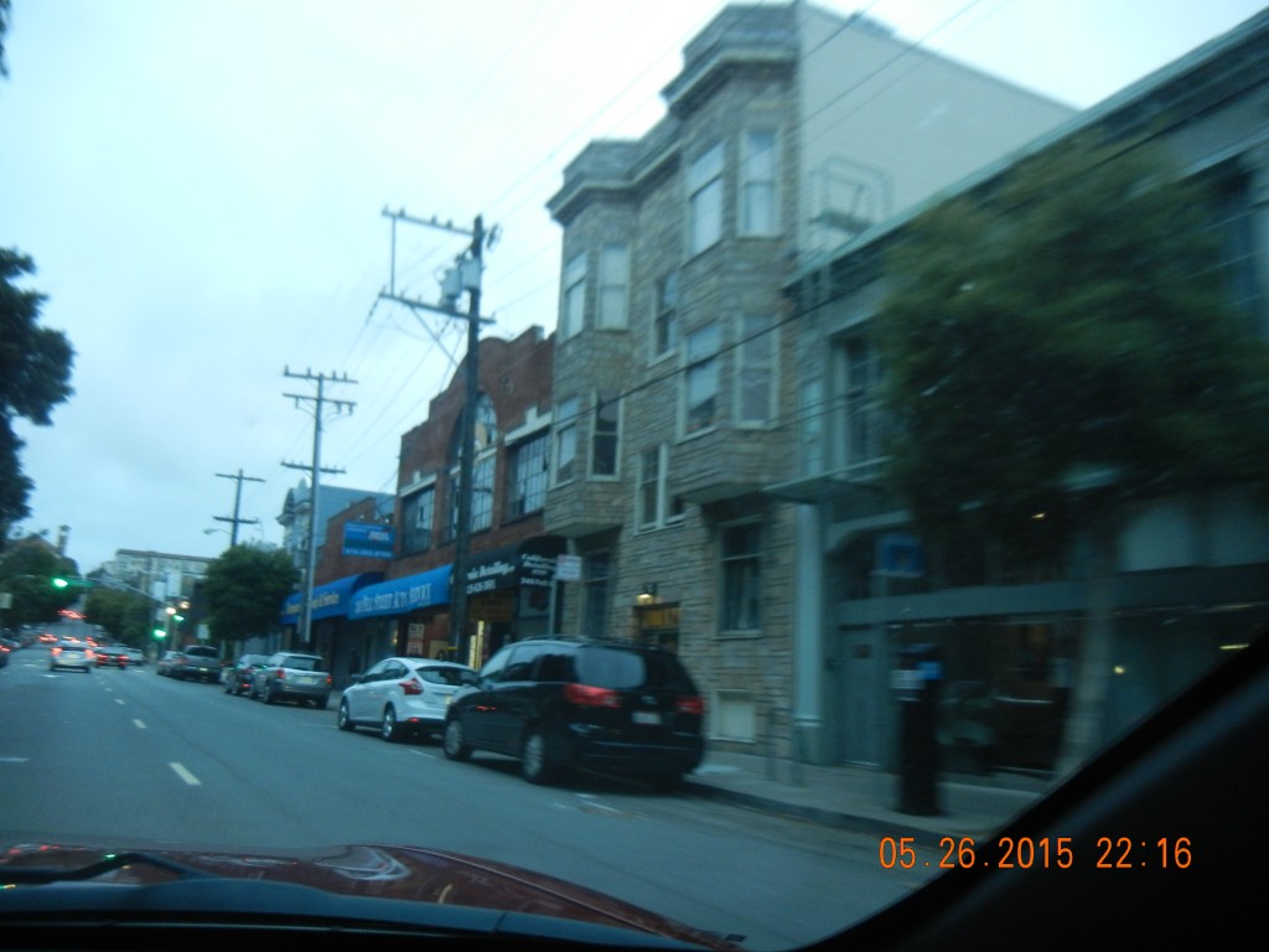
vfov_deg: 46.8
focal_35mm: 30
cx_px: 634
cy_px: 476
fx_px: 1100
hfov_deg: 60.0
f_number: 3.5
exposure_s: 1/35.2
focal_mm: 5.4
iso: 400
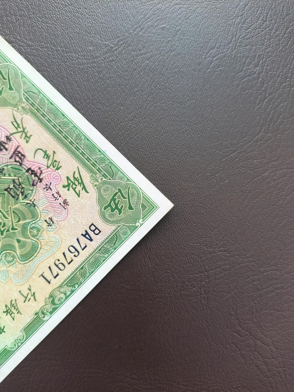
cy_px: 196
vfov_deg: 69.4
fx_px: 283
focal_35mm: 25
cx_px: 147
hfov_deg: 54.9
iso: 256
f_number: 1.79
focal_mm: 4.71
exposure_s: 1/50
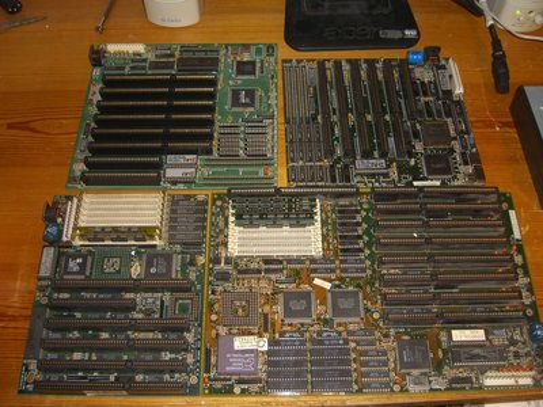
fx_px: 596
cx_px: 272
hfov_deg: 49.0
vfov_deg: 37.7
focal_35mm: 38
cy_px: 204
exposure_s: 1/60
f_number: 2.8
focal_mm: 7.9
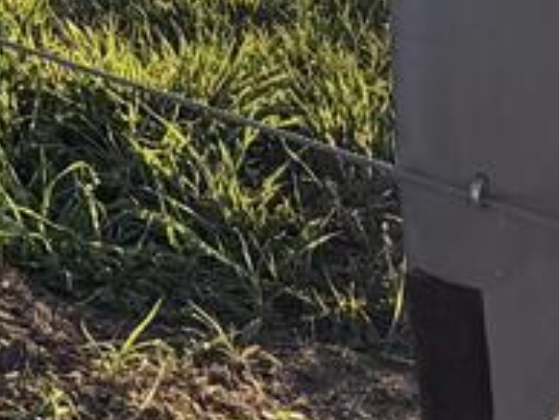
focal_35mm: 178
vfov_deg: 7.3
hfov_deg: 9.1
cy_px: -909
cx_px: -1072
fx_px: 2878
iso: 80
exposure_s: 1/2801
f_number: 1.78
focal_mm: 6.76
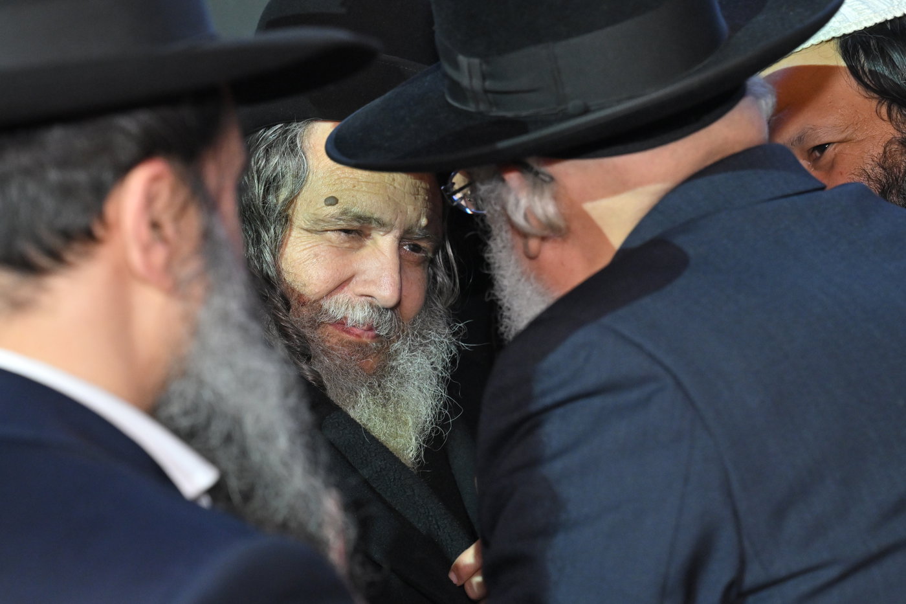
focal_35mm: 102
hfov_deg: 20.0
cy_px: 302
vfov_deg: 13.4
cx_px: 453
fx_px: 2567
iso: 2000
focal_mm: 68
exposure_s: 1/50
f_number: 5
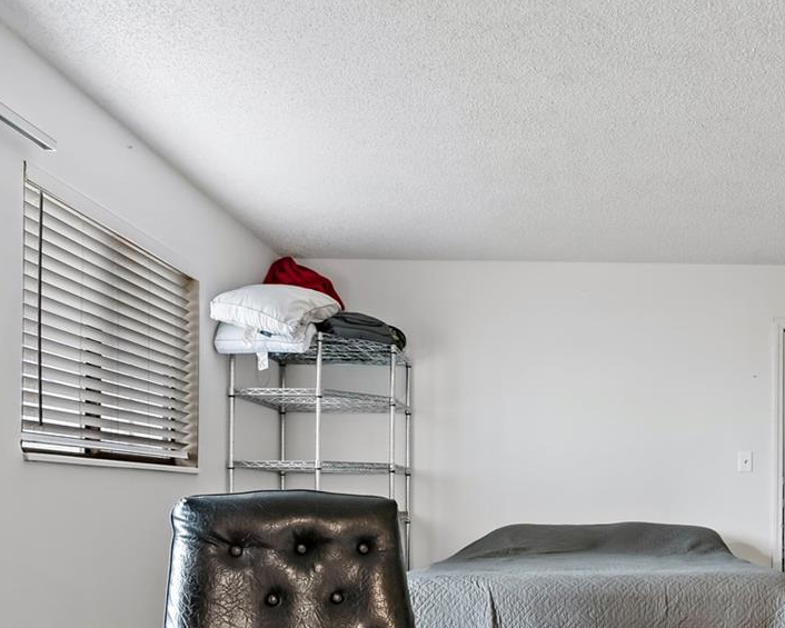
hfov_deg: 50.2
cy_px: 482
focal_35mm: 34
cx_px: 608
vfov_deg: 41.9
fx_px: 790
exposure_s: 1/4
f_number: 10
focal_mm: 16
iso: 400
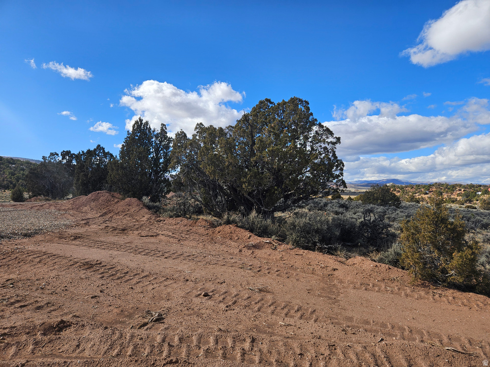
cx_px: 245
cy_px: 184
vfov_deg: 58.9
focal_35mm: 23
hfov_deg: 73.9
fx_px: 326
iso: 25
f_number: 1.8
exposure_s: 1/1461
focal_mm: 5.4
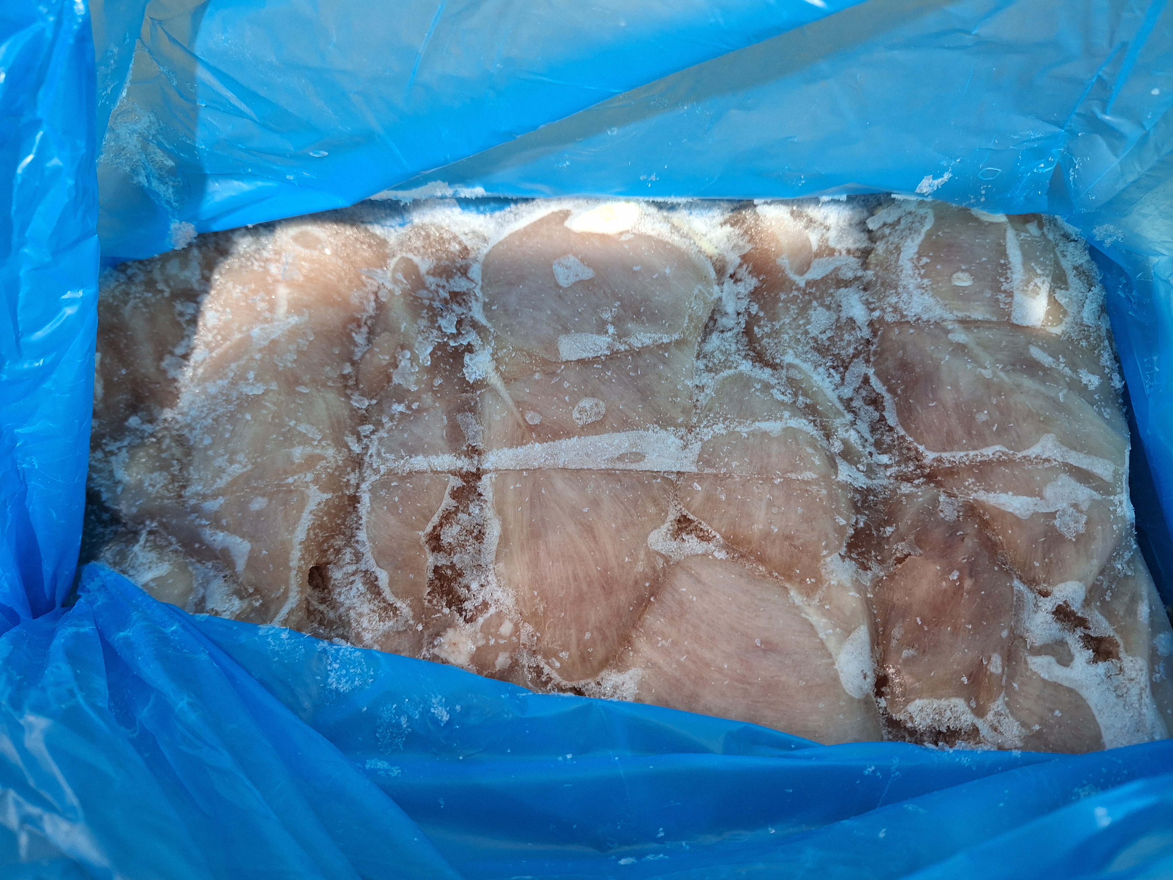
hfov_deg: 73.9
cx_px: 586
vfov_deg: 58.9
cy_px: 440
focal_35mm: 23
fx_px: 779
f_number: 1.8
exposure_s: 1/25
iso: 250
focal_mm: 5.54
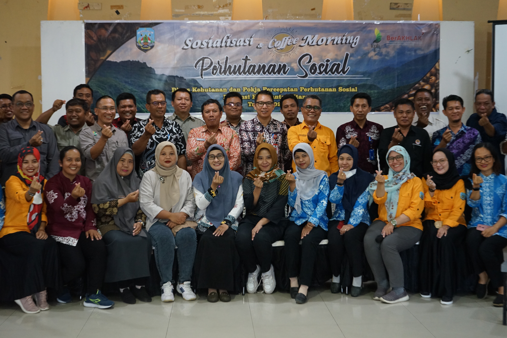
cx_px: 254
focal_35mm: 52
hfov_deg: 38.2
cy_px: 169
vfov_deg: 26.0
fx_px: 732
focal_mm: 52
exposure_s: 1/60
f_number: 5.6
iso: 3200
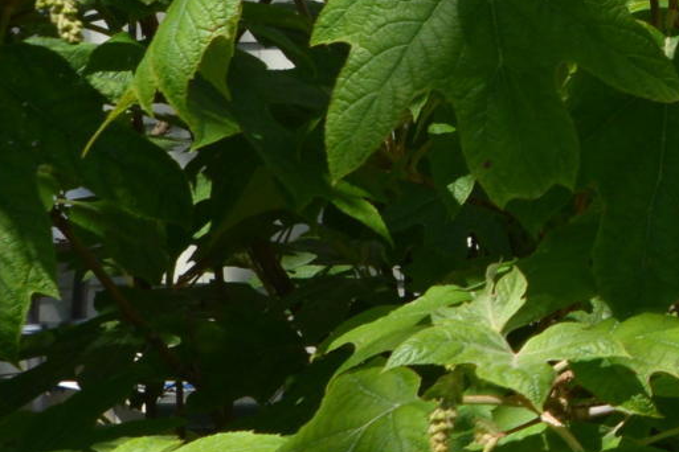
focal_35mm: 199
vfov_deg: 6.9
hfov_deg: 8.8
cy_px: 26
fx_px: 3753
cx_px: 1890
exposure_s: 1/500
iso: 500
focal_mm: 34
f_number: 11
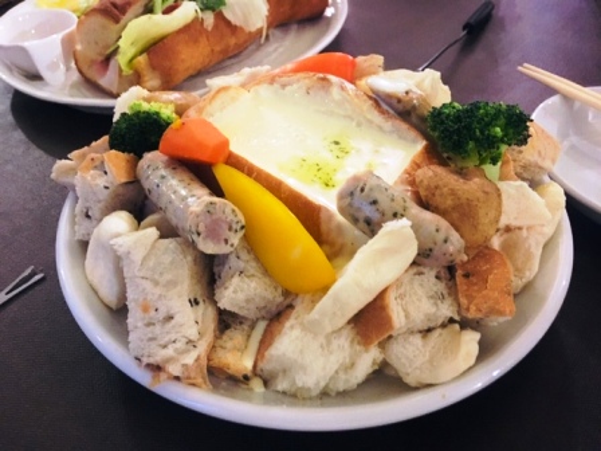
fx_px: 503
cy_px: 226
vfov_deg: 48.2
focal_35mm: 29
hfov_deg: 61.7
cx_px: 300
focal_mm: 4.15
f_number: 2.2
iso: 400
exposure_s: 1/15
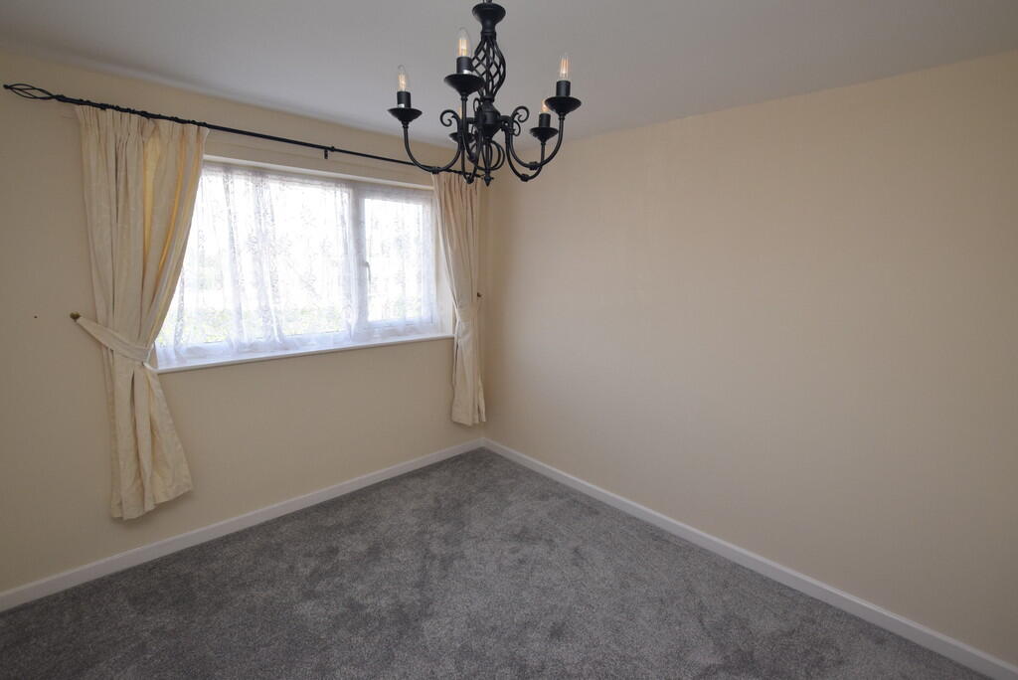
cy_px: 340
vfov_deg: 77.4
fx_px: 424
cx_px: 509
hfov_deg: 100.4
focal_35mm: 15
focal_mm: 10
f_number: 5
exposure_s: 1/100
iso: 800
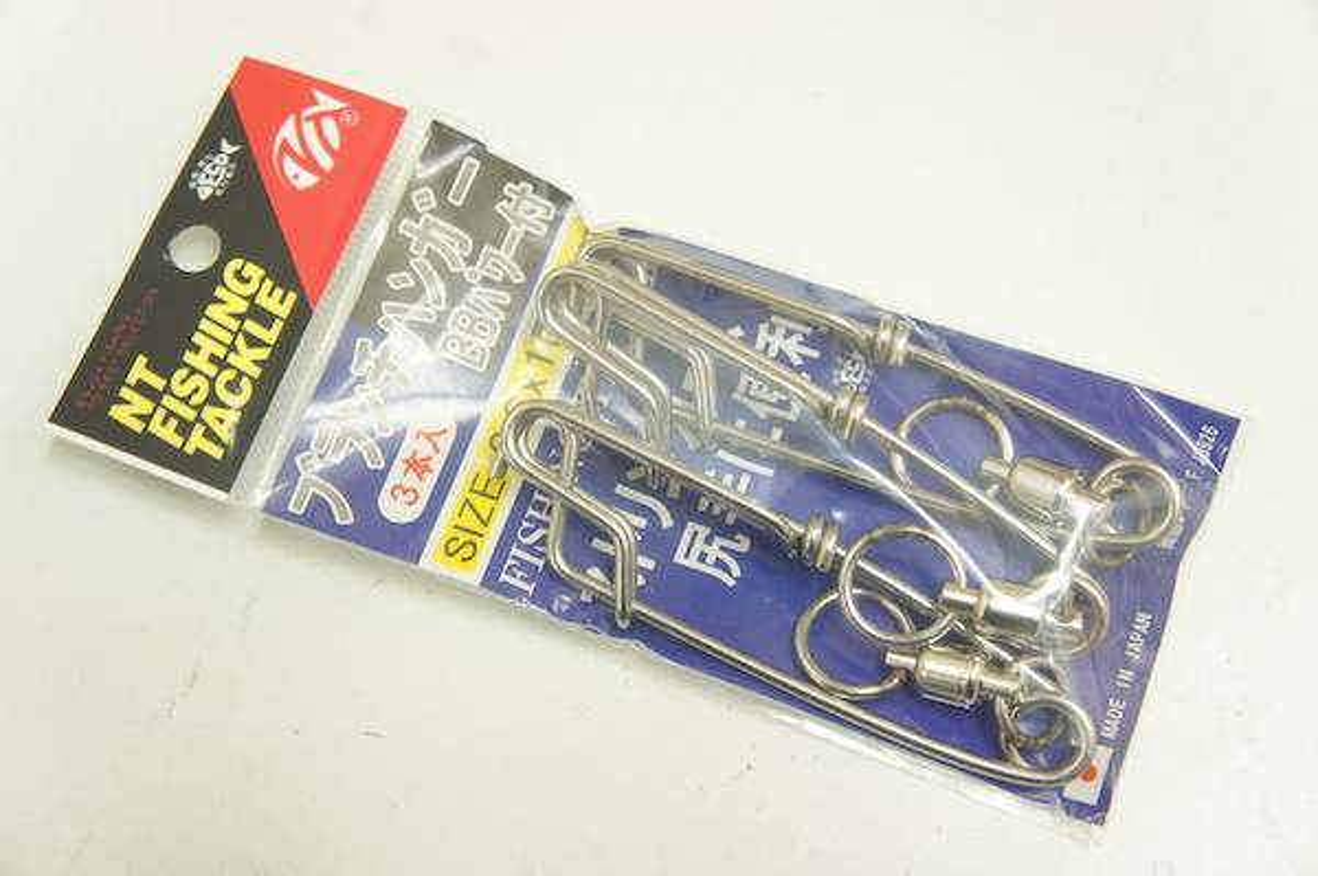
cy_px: 438
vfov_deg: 26.4
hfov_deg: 38.9
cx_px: 659
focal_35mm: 51
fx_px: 1866
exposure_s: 1/10
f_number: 4.5
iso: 400
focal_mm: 34
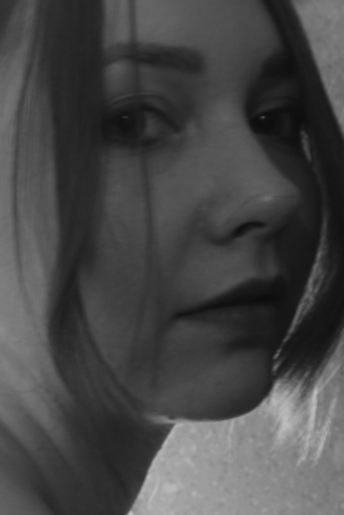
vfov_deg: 13.3
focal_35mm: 154
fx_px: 2200
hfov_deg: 8.9
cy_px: 442
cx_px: 172
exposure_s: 1/8
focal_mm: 31
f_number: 5
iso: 400
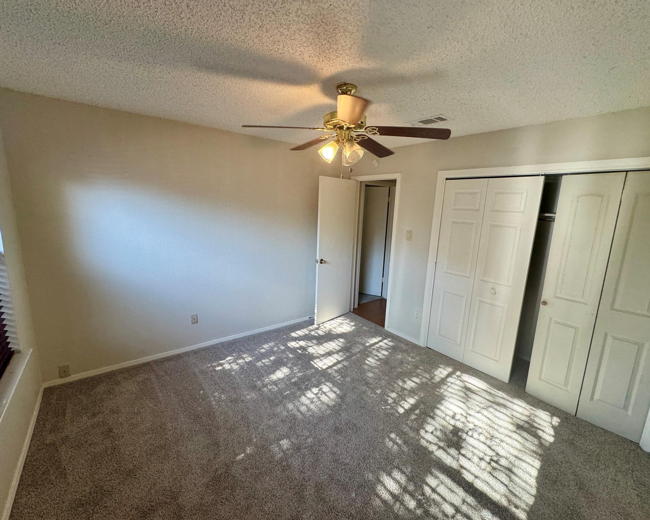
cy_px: 258
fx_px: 289
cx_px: 322
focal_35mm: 15
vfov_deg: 84.0
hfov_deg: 96.8
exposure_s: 1/120
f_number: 2.2
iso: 160
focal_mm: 2.22
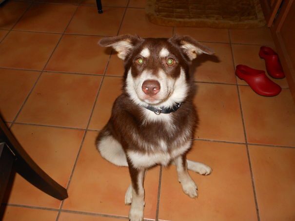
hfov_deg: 63.5
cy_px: 110
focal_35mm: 28
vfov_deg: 49.7
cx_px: 148
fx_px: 238
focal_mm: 5
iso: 200
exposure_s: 1/25
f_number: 3.7
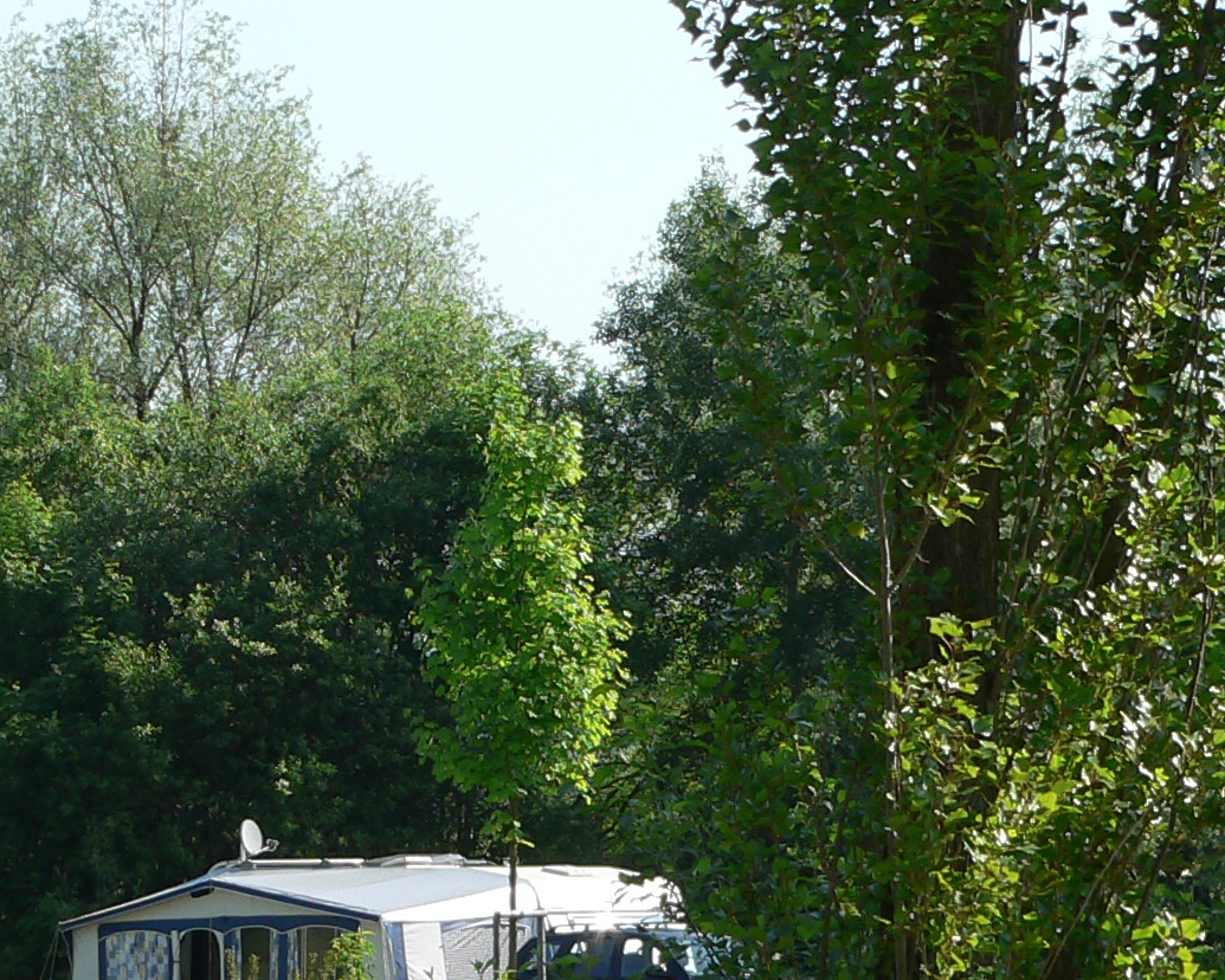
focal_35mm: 181
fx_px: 6562
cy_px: 723
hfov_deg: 10.7
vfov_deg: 8.5
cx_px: 373
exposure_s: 1/400
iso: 80
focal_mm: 12.4
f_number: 4
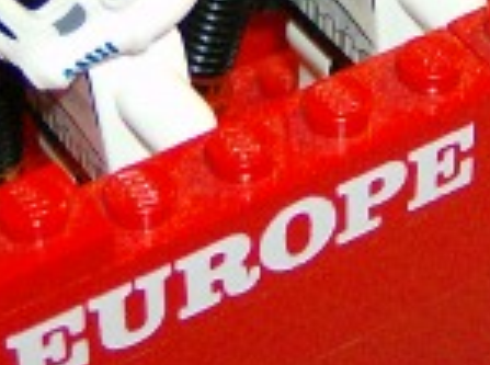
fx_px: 2189
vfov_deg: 9.4
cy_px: -89
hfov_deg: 12.8
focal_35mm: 155
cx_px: 227
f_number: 2.8
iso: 200
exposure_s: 1/60
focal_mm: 6
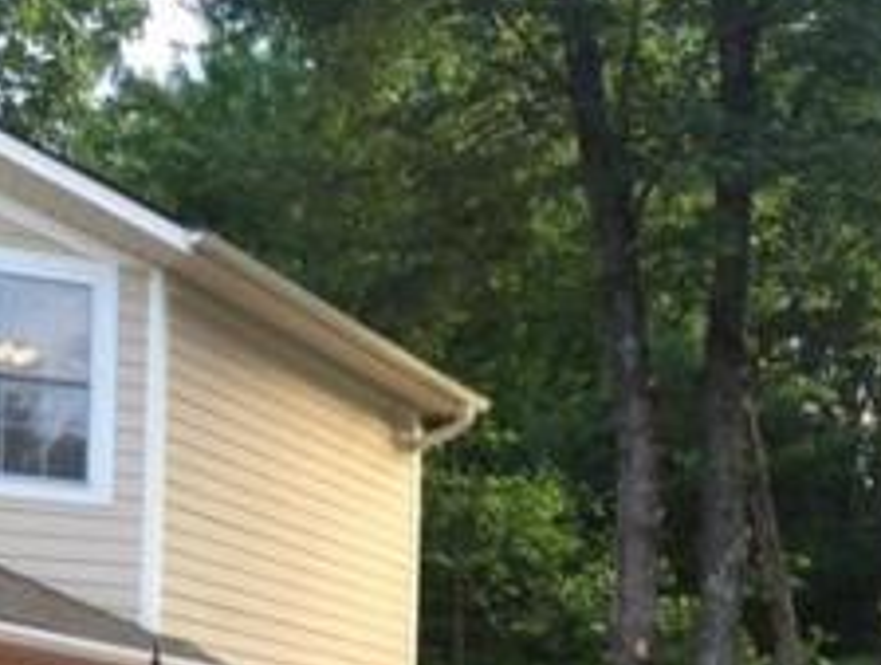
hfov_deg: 25.8
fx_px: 1913
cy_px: 803
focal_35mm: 75
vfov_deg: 18.6
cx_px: 566
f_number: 2.2
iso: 50
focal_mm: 4.15
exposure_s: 1/120
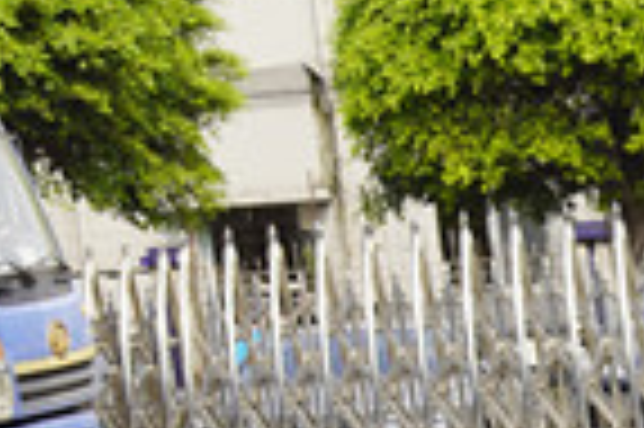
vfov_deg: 5.2
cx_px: -1108
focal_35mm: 258
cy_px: -586
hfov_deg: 7.3
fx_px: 4610
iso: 100
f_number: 5
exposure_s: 1/320
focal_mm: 42
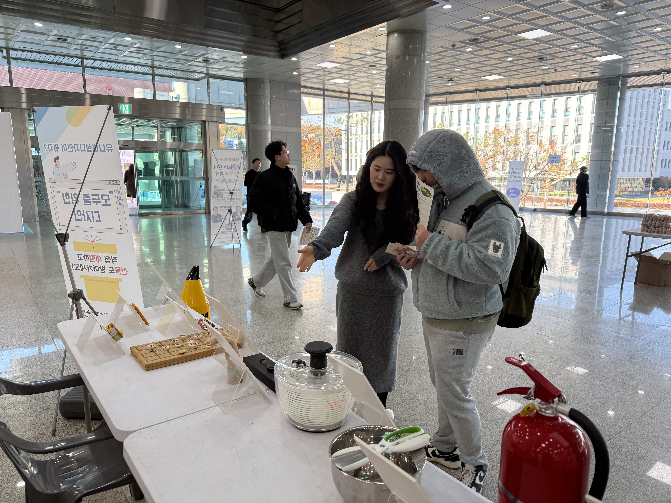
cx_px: 336
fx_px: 465
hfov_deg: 71.6
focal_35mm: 24
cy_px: 252
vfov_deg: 56.8
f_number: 1.78
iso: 64
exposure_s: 1/198
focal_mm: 6.76
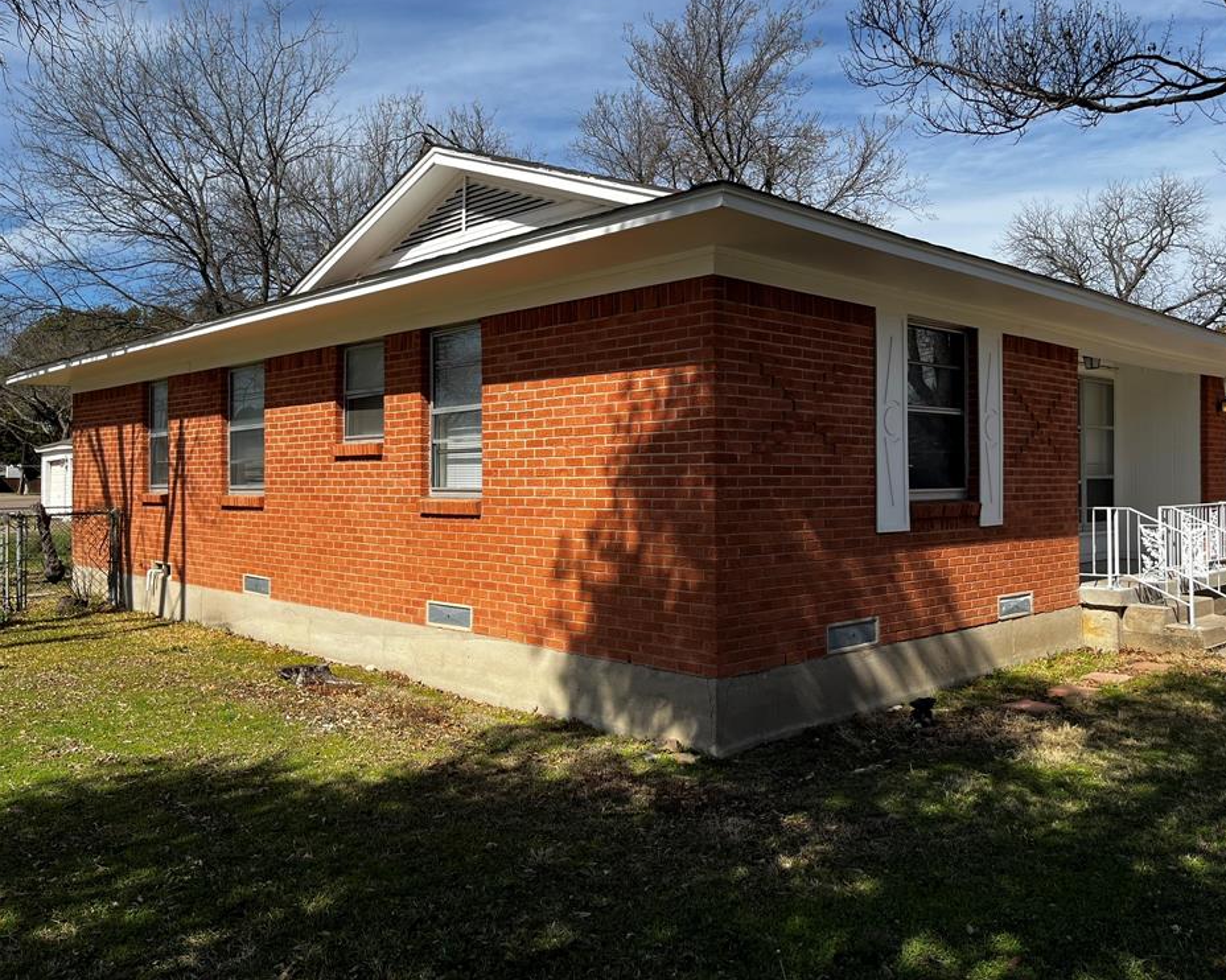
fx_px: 1016
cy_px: 474
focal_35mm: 28
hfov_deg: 62.1
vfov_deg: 51.5
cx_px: 675
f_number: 1.6
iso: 50
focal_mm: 5.1
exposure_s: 1/3215
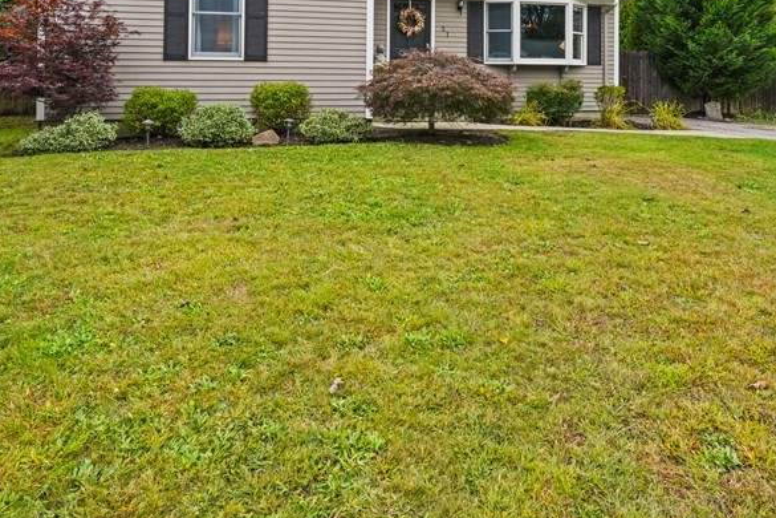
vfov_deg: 43.2
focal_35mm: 28
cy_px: 72
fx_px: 604
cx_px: 415
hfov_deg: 65.4
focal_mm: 16
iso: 640
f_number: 11
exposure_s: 1/50
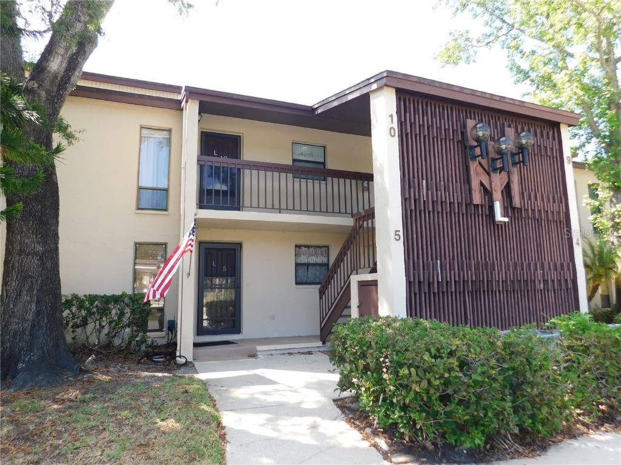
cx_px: 310
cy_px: 232
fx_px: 413
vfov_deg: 58.9
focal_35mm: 23
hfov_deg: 73.9
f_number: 3
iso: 125
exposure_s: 1/250
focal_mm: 4
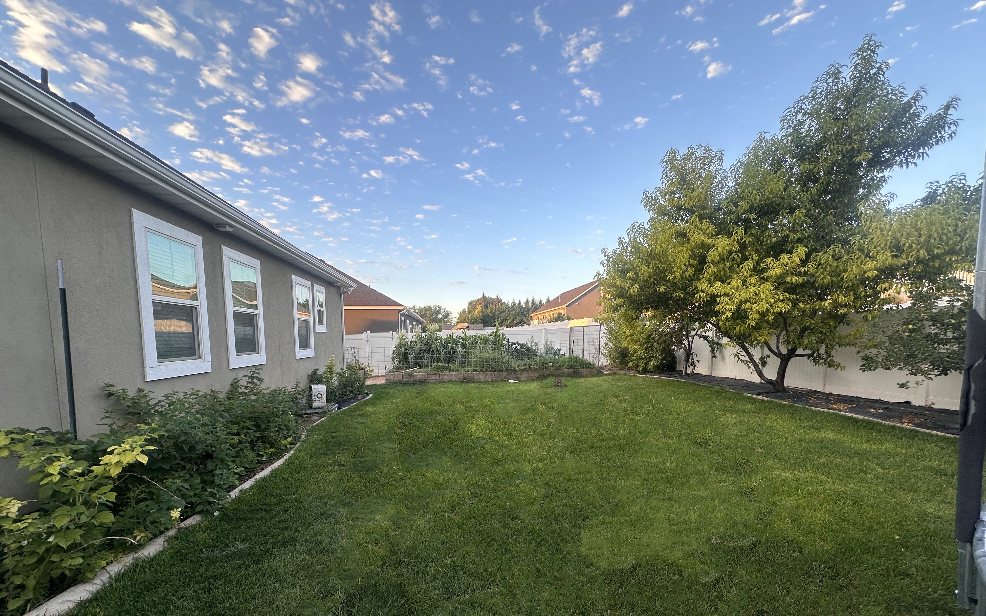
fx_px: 403
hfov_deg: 101.5
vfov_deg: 73.9
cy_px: 372
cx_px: 492
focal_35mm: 15
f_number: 2.2
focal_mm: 2.22
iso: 40
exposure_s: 1/106
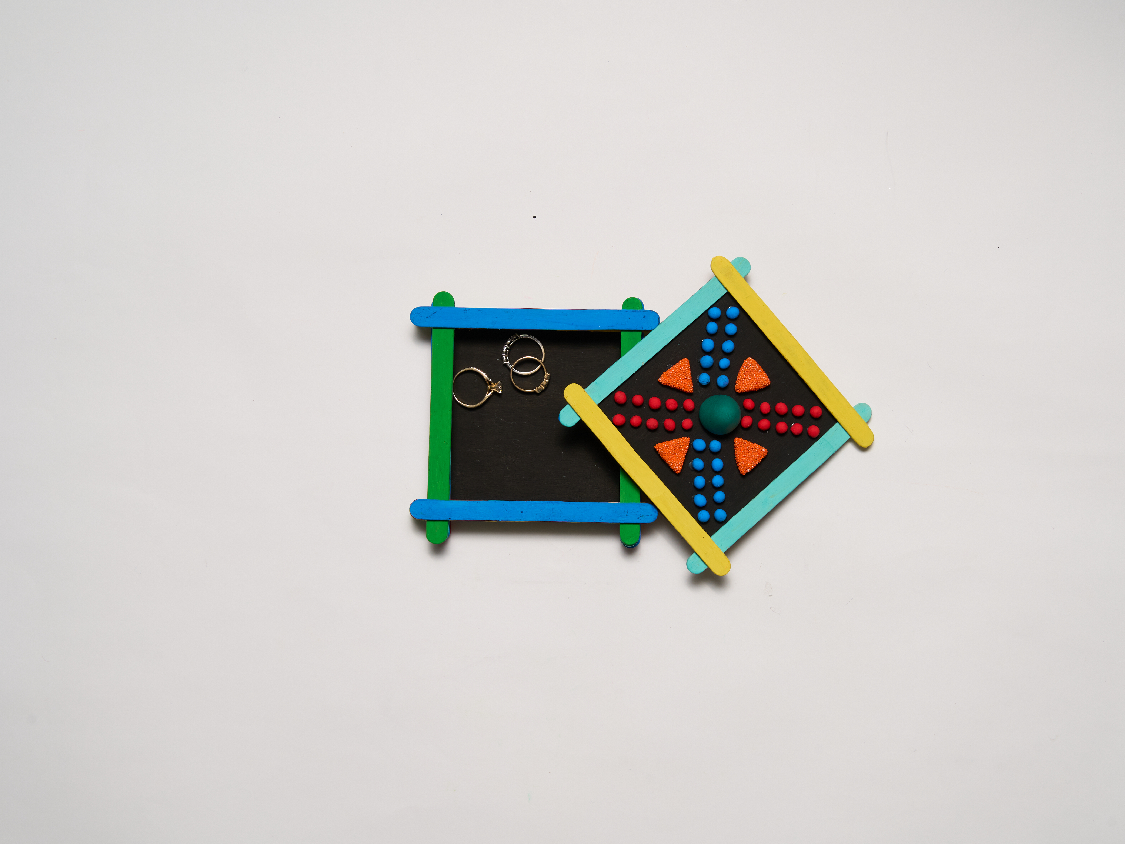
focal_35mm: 60
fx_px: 1950
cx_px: 614
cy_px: 424
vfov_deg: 24.4
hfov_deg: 32.2
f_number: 11
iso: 200
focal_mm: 55
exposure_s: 1/100
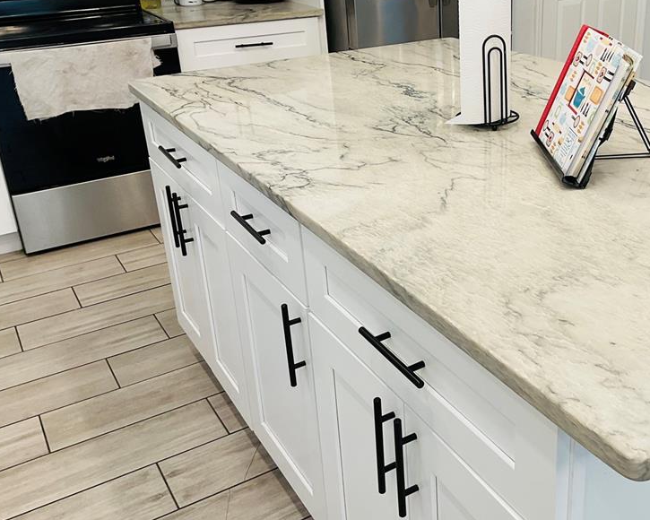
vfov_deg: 37.3
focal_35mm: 40
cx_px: 451
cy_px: 220
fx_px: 769
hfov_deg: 44.9
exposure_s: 1/60
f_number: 1.8
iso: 50
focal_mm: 3
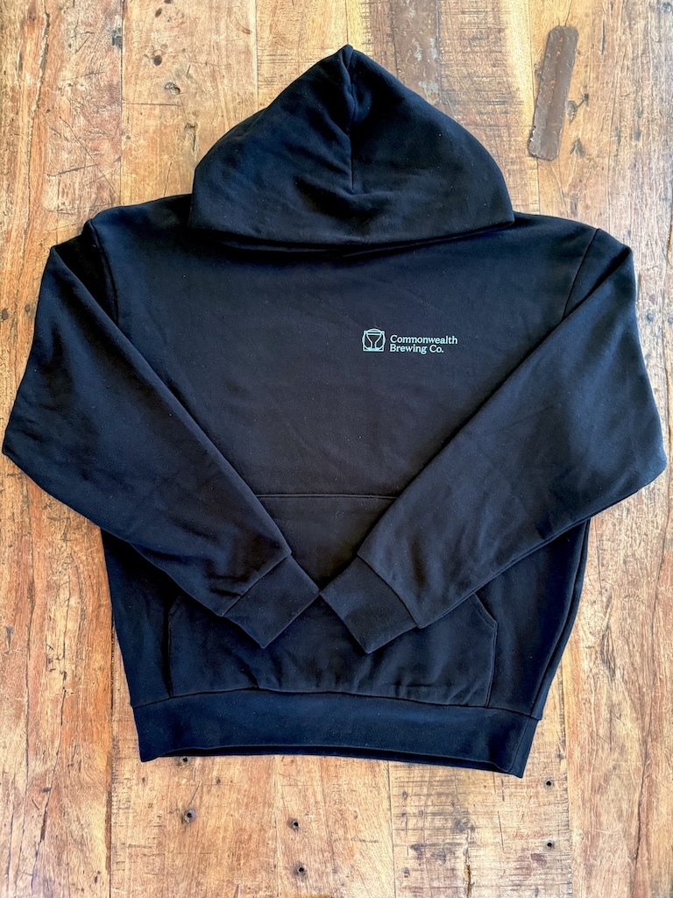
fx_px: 622
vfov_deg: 71.6
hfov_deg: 56.8
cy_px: 449
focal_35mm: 24
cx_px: 336
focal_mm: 6.76
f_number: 1.78
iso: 800
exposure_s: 1/40
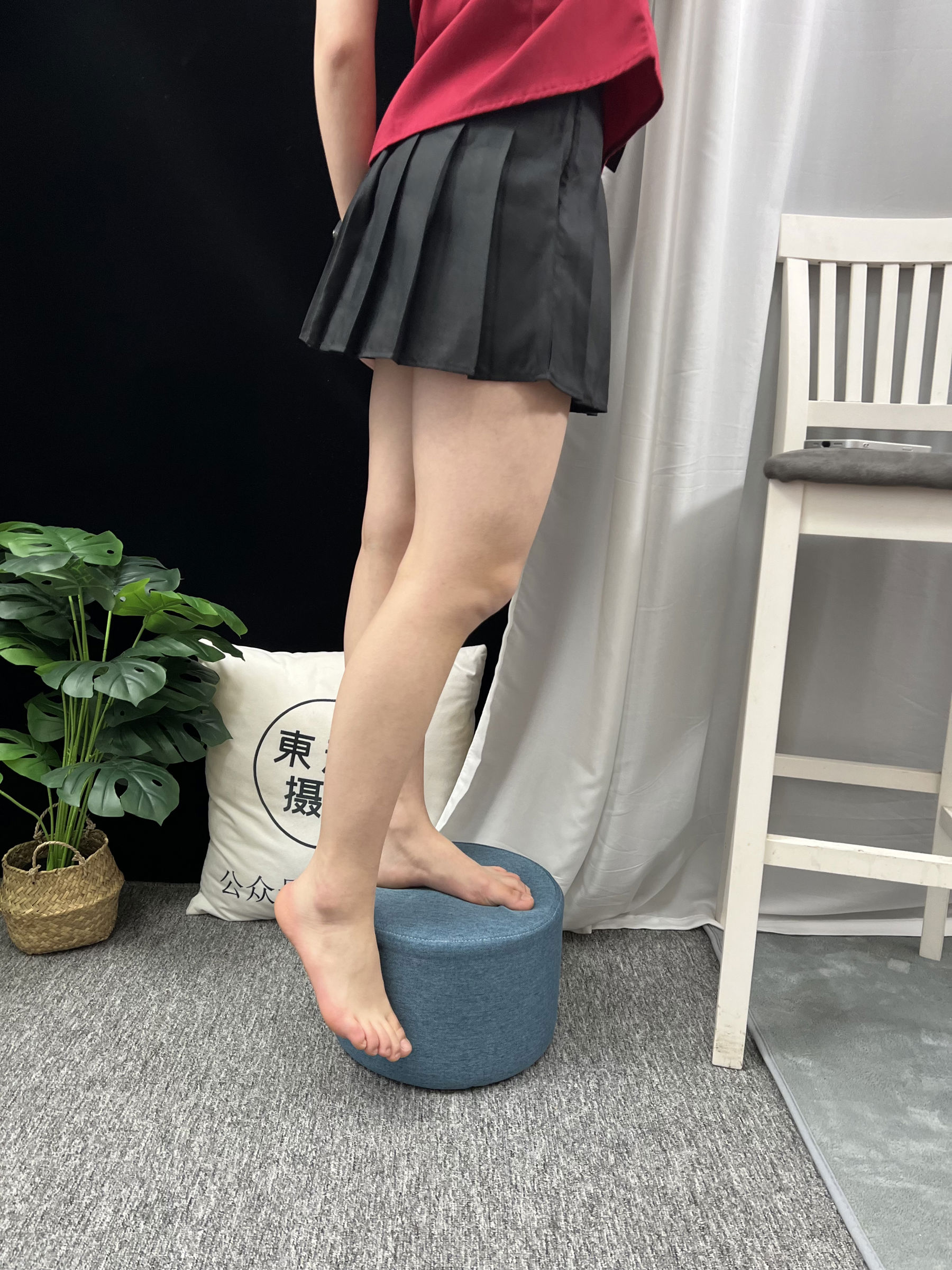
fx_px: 953
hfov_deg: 53.1
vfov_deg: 67.3
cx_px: 476
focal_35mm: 26
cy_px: 635
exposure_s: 1/64
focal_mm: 5.7
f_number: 1.5
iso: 125
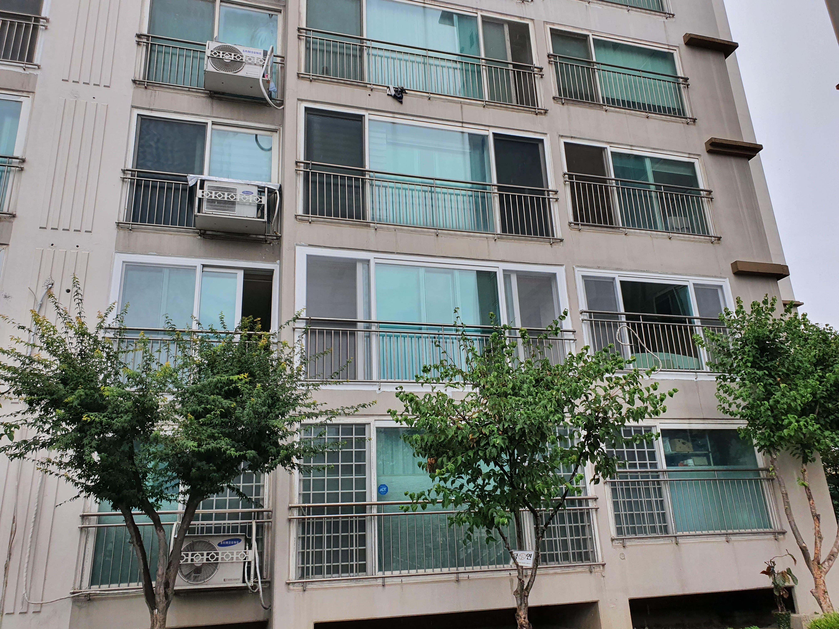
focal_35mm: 26
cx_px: 420
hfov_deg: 67.3
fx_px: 630
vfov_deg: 53.1
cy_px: 314
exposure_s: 1/401
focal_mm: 4.32
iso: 50
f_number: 2.4
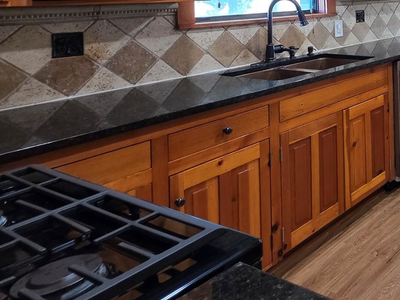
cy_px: -1
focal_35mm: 33
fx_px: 381
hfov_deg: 38.8
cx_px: 490
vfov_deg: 38.1
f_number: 1.9
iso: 160
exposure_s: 1/60
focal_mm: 2.2
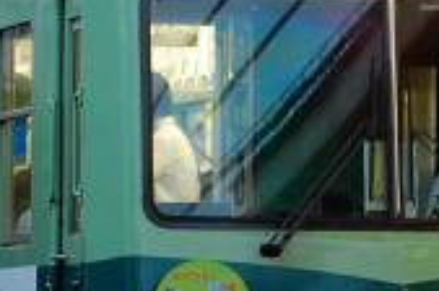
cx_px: 408
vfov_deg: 3.2
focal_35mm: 426
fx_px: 5185
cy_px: 223
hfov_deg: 4.8
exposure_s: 1/30
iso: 280
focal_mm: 60
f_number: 2.5
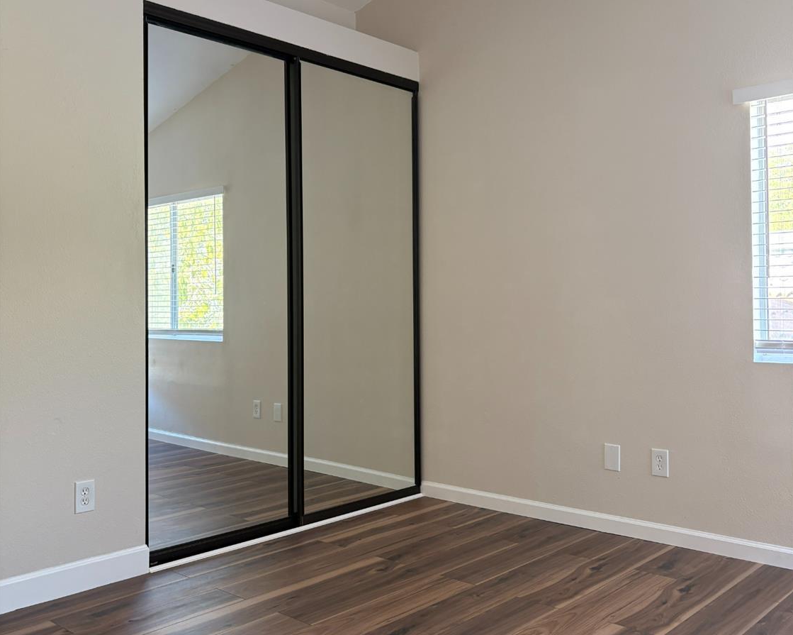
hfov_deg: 52.8
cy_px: 293
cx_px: 396
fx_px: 798
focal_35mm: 34
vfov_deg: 43.3
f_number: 1.6
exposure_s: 1/98
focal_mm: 5.96
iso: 125
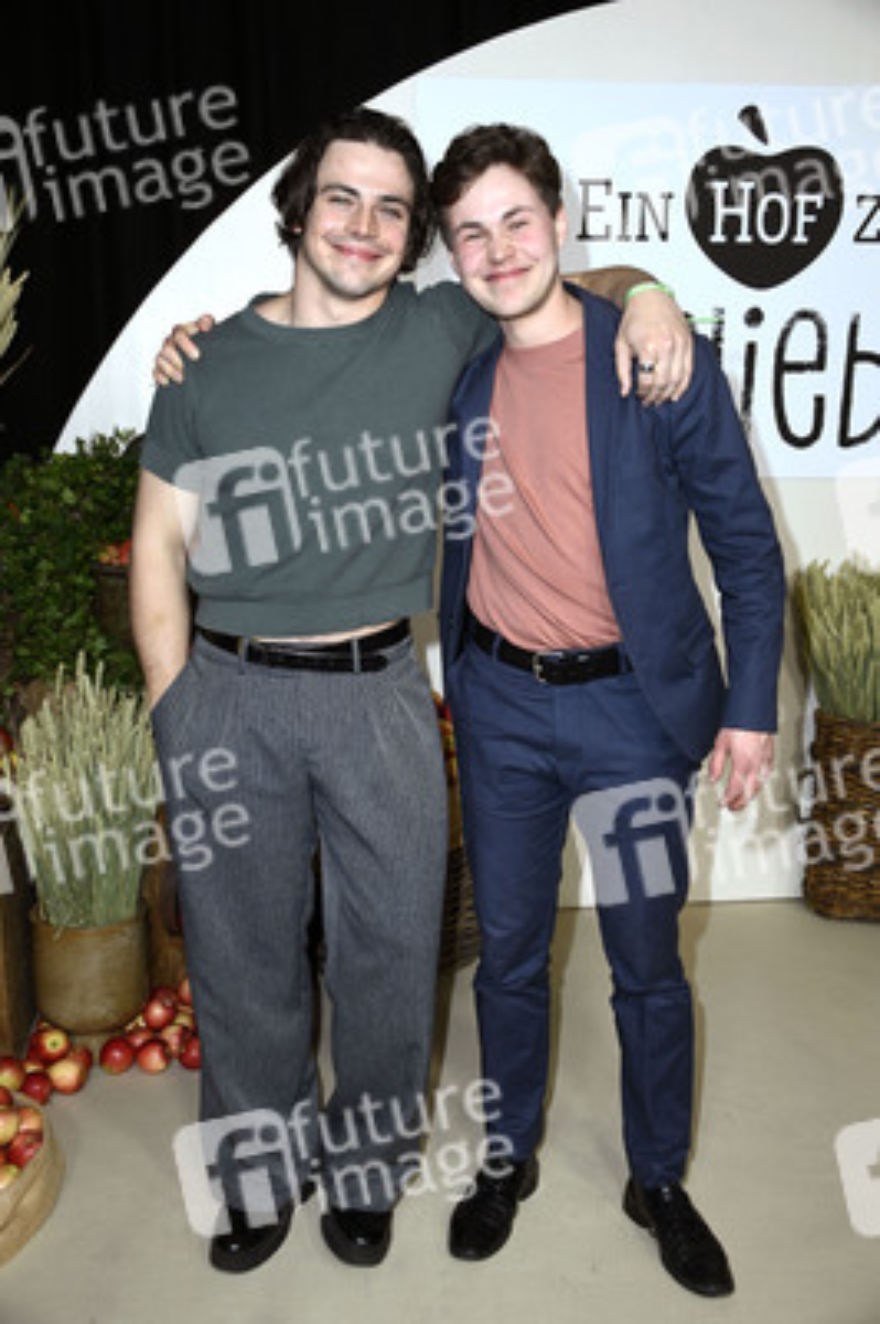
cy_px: 662
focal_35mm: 40
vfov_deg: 48.5
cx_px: 440
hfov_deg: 33.3
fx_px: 1469
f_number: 5
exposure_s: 1/250
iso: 640
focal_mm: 40
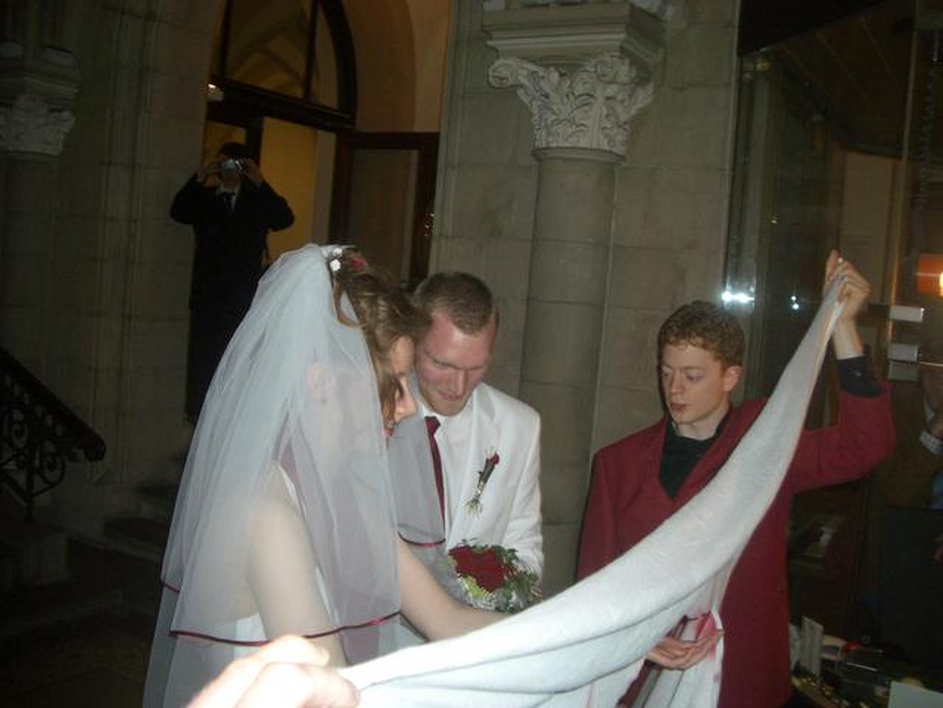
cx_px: 472
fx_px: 953
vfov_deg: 40.7
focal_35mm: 35
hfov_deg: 52.6
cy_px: 354
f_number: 2.6
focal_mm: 5.8
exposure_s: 1/60
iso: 100
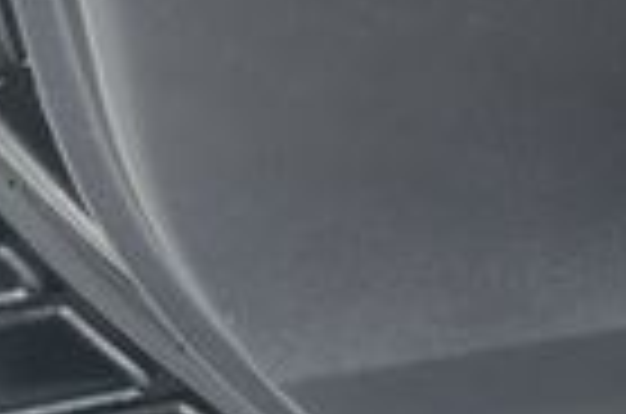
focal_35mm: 157
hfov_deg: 12.5
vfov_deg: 8.4
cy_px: -302
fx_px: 2724
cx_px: 937
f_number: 5.6
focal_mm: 23
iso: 100
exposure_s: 1/160
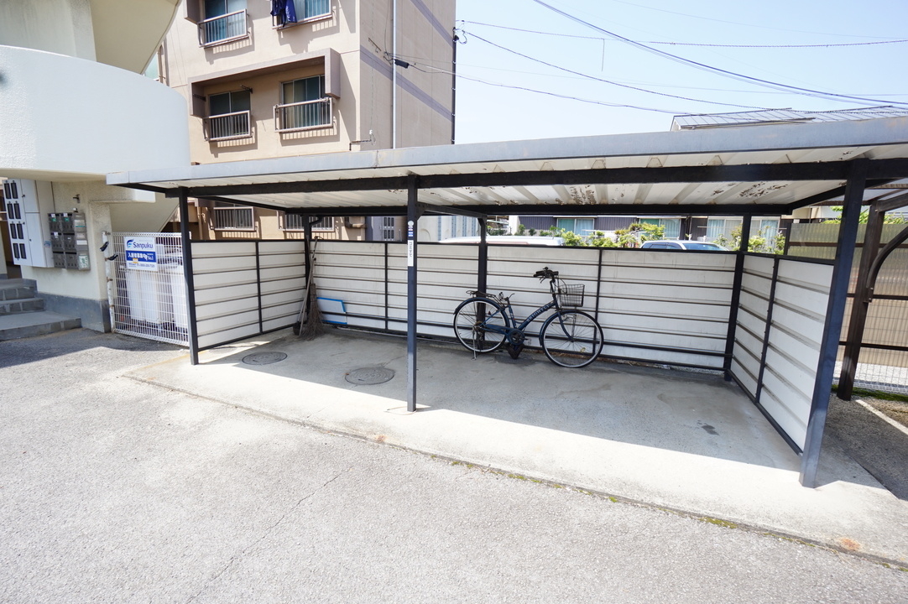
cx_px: 454
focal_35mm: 15
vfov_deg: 77.3
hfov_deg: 100.4
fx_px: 378
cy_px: 302
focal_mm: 10
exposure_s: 1/80
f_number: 9
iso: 100
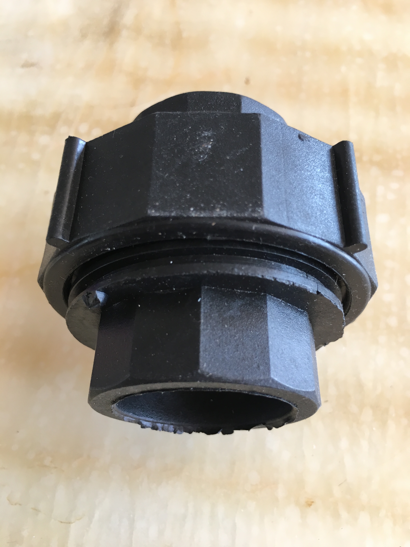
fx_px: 458
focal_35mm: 29
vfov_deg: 61.7
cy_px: 274
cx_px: 205
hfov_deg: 48.2
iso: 32
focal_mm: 4.15
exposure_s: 1/33
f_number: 2.2
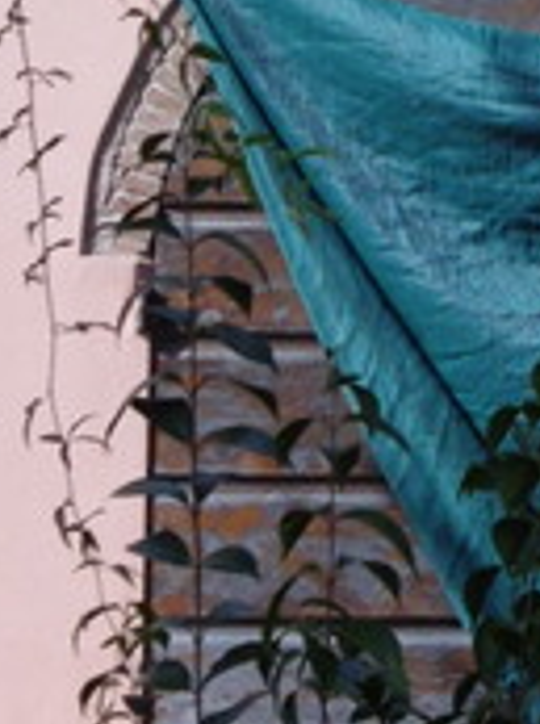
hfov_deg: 7.2
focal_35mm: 204
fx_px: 4259
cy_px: -243
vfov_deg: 9.5
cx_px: 720
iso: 100
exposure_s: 1/800
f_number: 3.7
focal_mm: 8
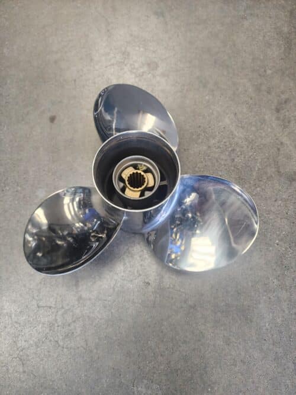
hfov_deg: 58.9
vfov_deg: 73.9
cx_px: 148
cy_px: 198
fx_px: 262
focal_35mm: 23
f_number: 1.8
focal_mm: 6.4
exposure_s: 1/120
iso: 250
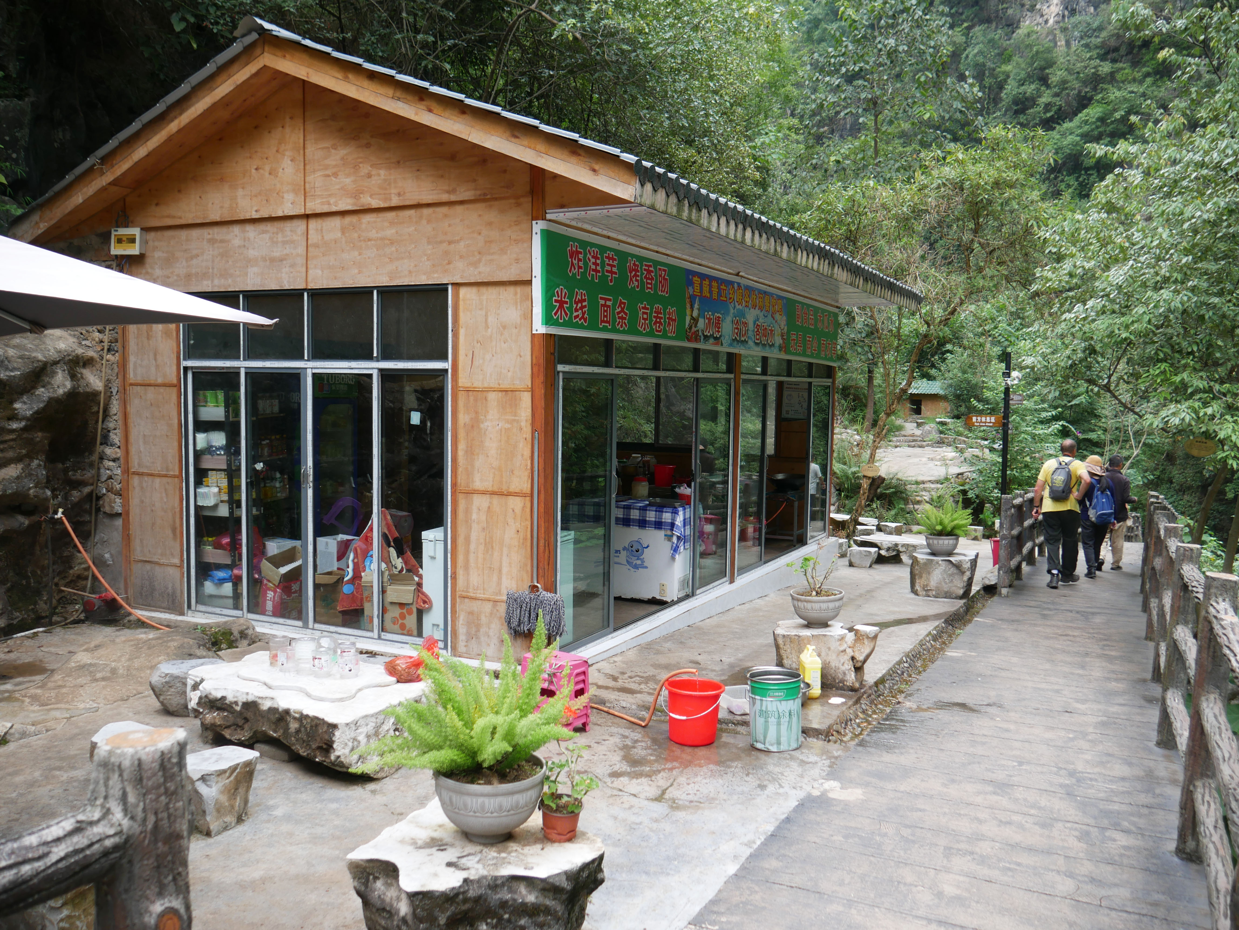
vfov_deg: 49.8
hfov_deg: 63.4
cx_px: 620
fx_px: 1003
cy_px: 465
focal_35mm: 28
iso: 200
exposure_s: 1/125
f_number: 4
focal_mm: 14
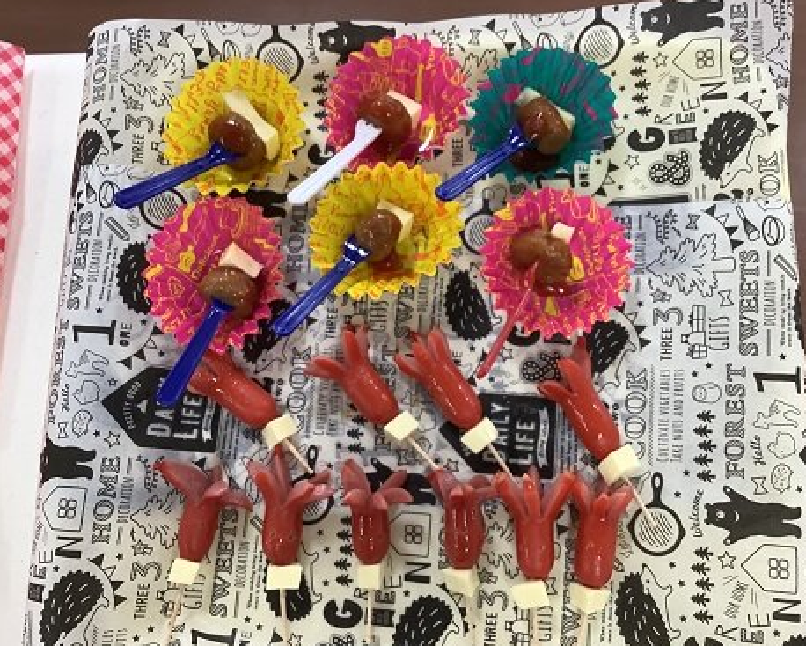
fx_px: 788
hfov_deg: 54.1
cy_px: 325
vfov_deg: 44.6
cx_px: 433
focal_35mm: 33
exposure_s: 1/60
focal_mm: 3.3
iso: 100
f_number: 2.4
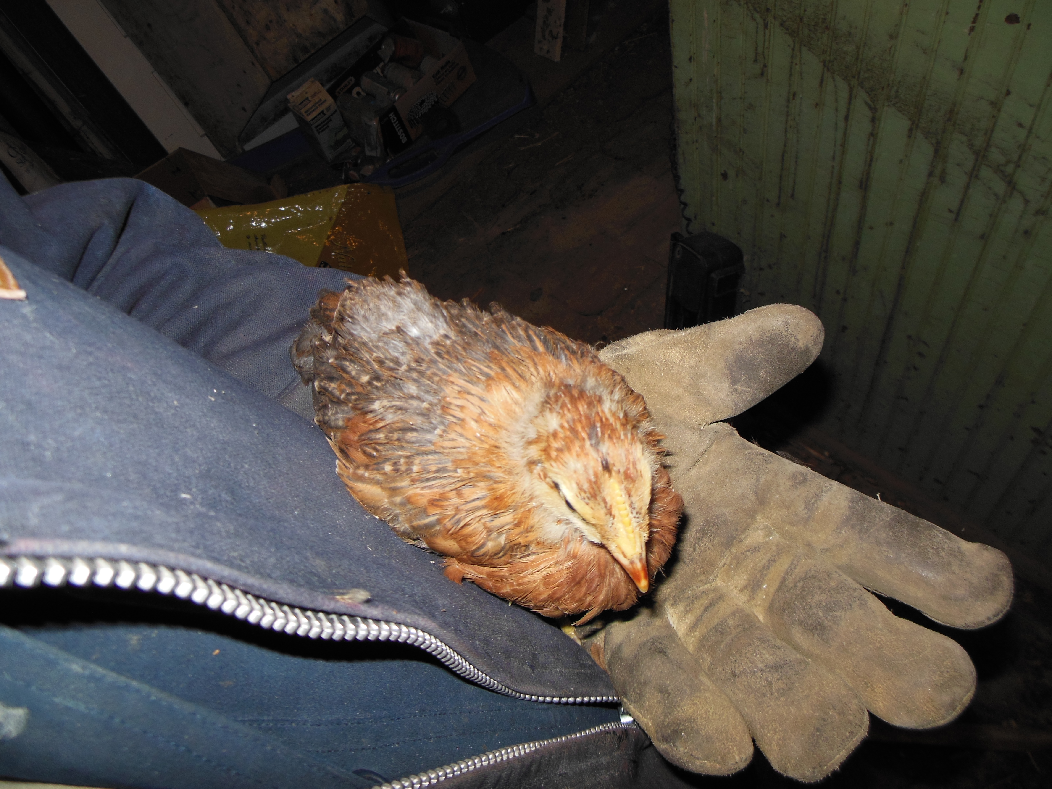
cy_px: 394
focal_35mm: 25
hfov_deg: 69.4
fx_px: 760
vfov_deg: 54.9
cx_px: 526
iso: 125
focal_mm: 4.5
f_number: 3.2
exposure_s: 1/25
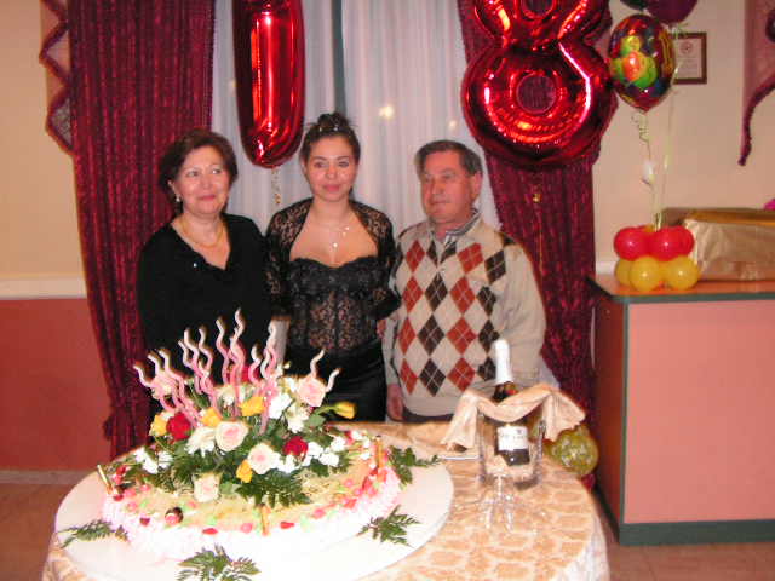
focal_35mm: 36
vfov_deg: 39.7
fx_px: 806
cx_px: 388
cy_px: 290
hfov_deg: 51.4
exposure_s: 1/40
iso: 200
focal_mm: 6
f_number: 3.2
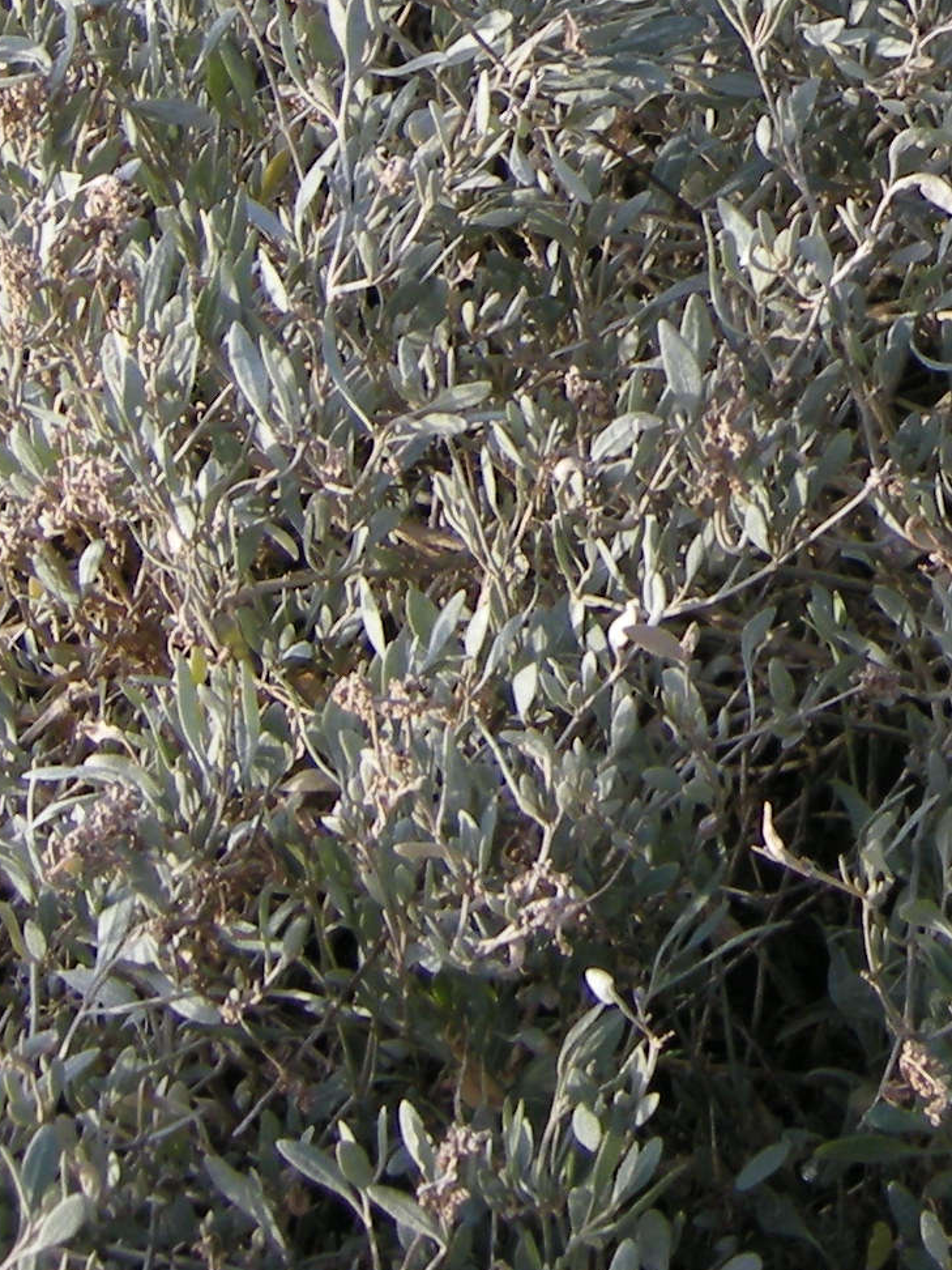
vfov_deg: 13.3
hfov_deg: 9.8
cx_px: 1683
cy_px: -304
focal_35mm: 144
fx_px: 5280
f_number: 3.8
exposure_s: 1/89.1
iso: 64
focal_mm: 7.5
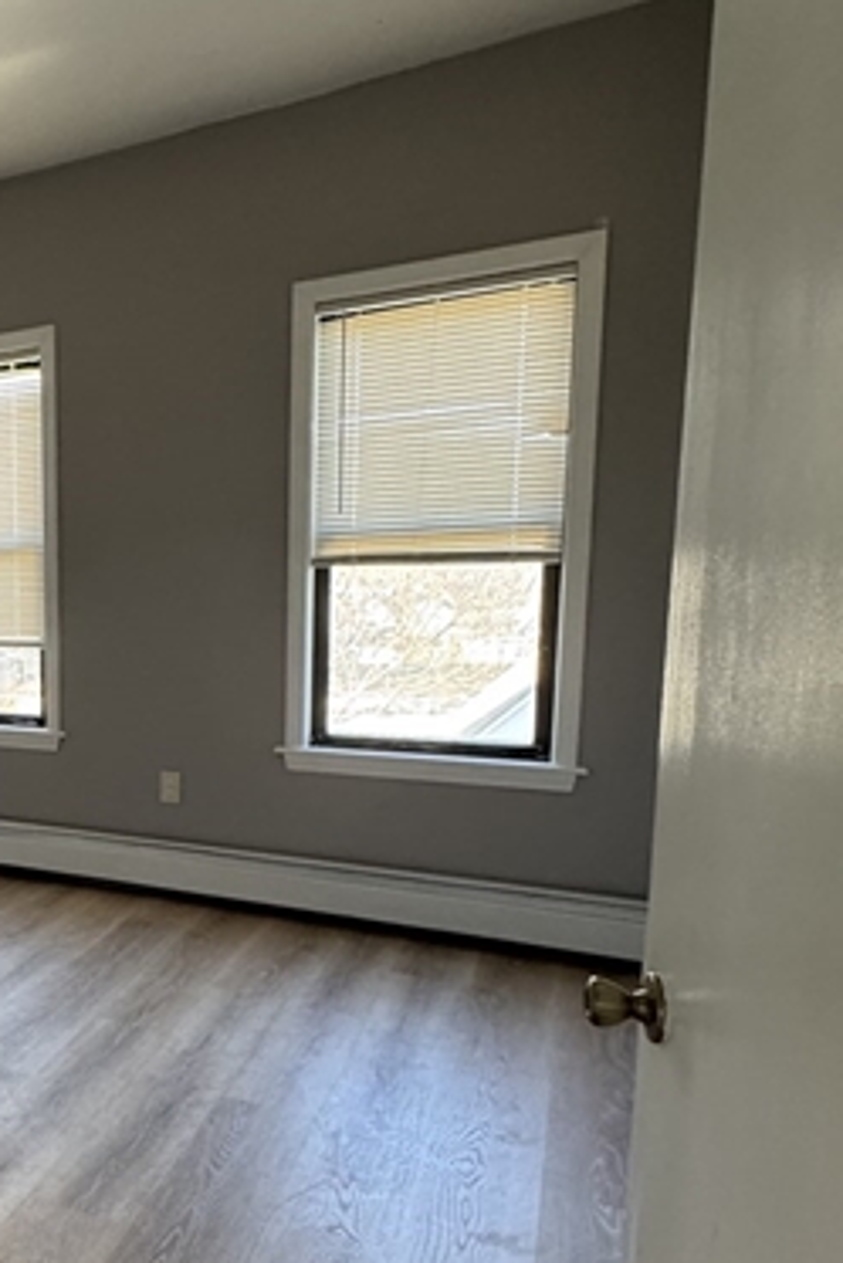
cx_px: -105
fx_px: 1053
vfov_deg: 61.7
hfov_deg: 36.3
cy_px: 718
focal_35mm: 30
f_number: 2.2
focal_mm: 2.22
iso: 320
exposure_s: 1/99
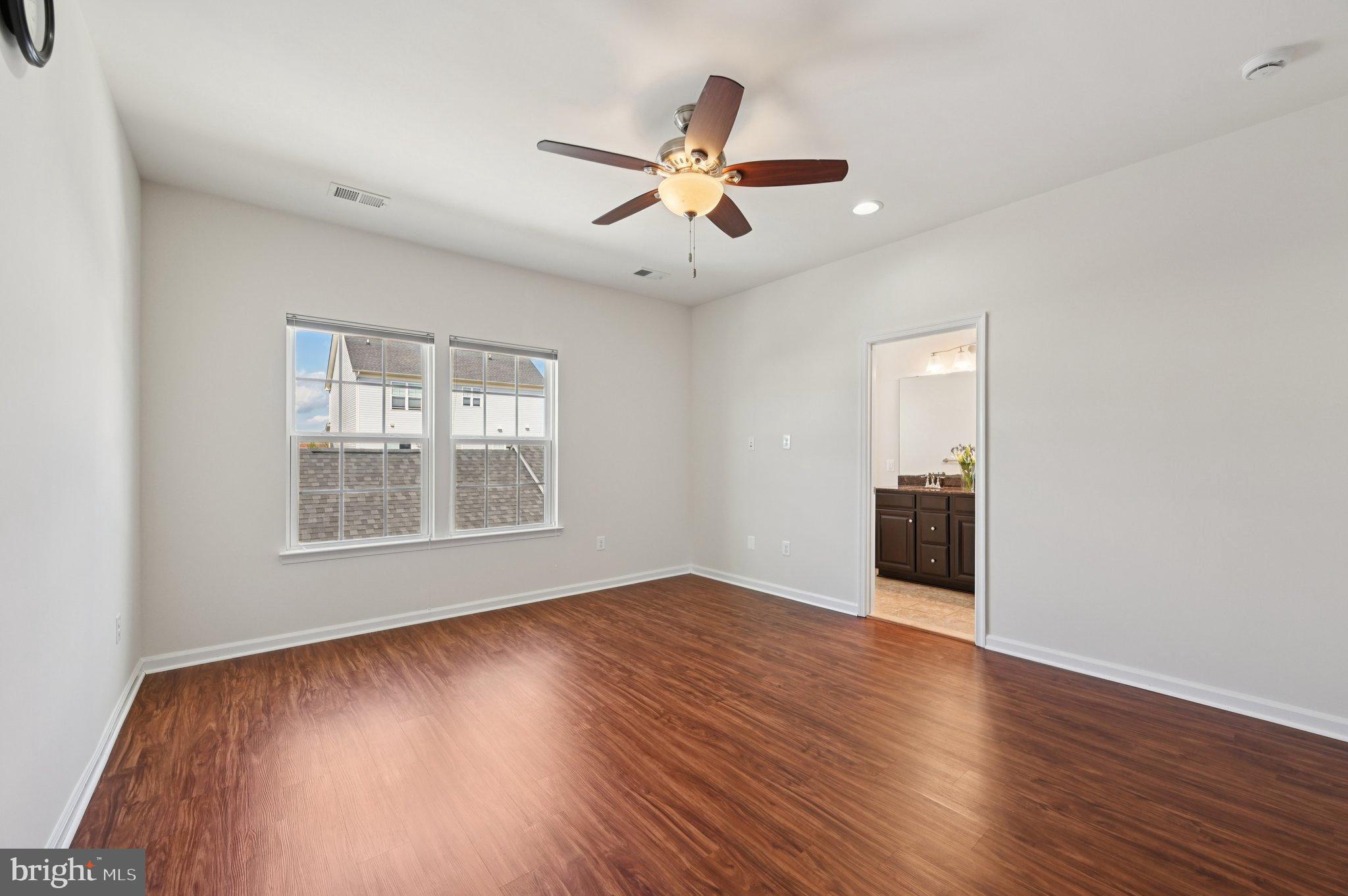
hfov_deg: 104.3
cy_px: 448
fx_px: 524
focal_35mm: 14
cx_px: 674
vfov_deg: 81.1
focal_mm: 14
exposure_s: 1/15
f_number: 8
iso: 100
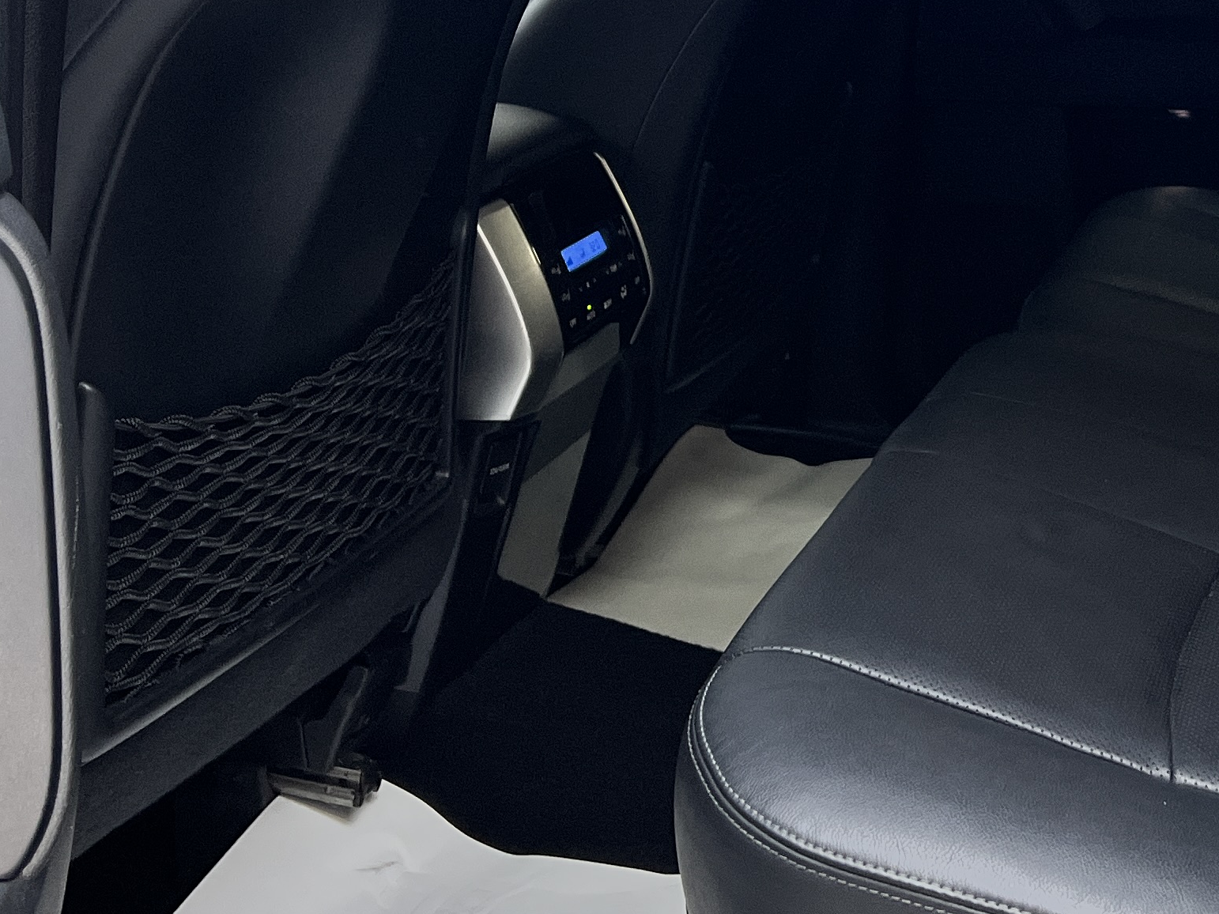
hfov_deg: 28.1
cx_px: 947
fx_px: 2394
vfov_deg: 21.1
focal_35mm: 68
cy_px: 75
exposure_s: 1/121
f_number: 1.5
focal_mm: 5.7
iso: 100
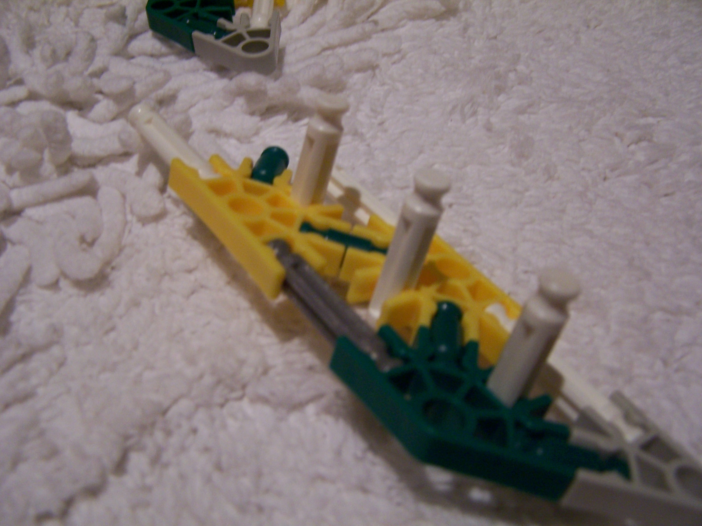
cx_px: 351
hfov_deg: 49.0
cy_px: 263
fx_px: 771
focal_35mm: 38
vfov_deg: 37.7
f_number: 2.8
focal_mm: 6.3
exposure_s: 1/30
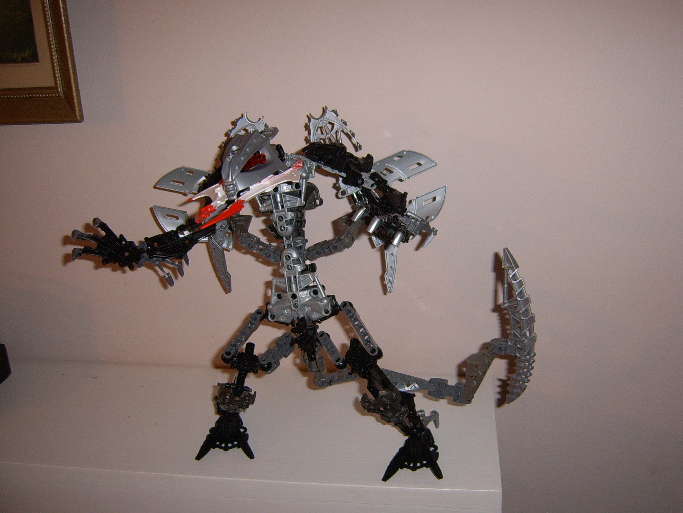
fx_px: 730
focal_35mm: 37
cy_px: 254
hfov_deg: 50.1
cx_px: 353
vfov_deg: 38.7
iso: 69
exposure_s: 1/30
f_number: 2.8
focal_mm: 5.8
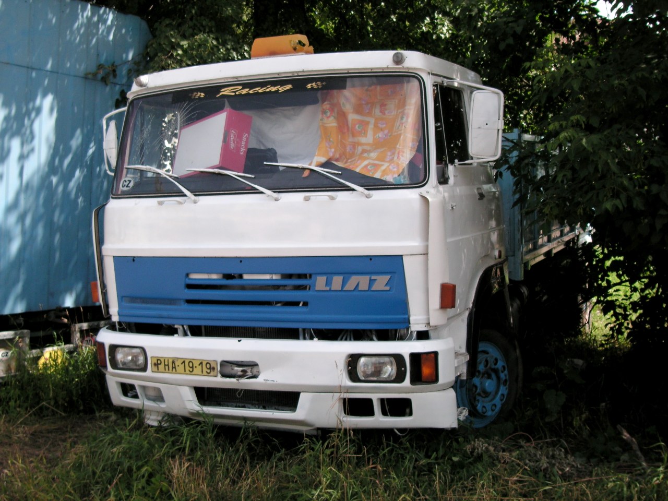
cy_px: 250
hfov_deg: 40.4
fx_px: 907
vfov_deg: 30.9
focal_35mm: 47
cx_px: 334
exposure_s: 1/250
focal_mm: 7.7
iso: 50
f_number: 3.6
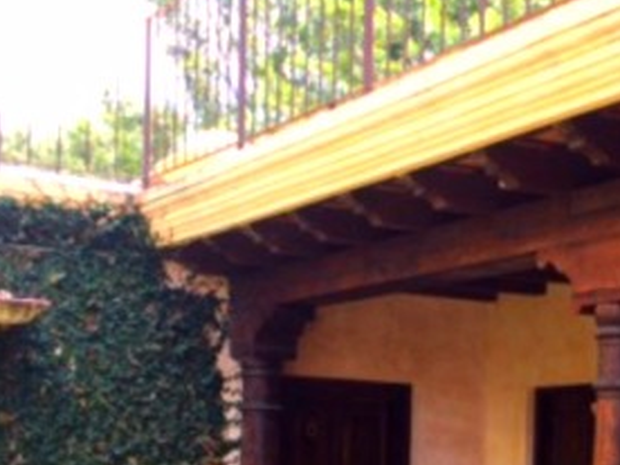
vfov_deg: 16.9
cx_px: 596
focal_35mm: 84
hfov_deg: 22.5
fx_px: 1505
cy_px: 535
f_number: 2.2
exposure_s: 1/370
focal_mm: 4.15
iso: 32
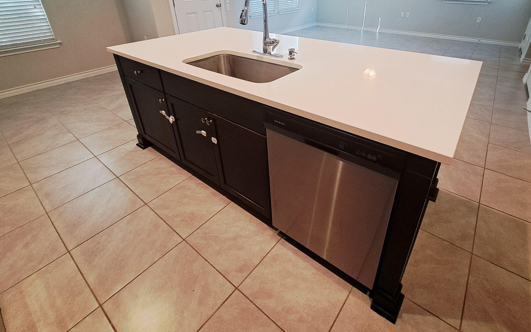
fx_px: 246
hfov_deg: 94.2
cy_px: 119
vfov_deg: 66.7
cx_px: 286
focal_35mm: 17
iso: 100
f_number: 2.2
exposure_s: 1/40
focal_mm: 1.74
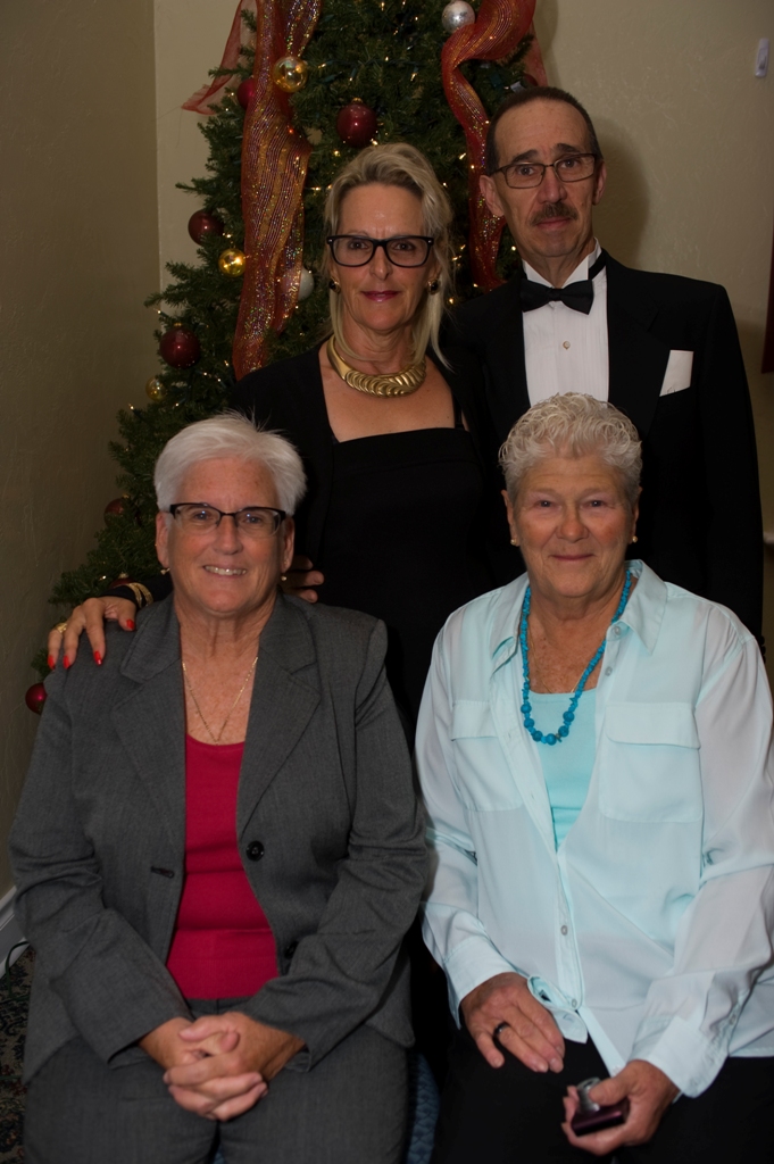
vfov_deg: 54.5
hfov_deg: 37.8
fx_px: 1131
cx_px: 387
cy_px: 582
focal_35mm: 35
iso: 200
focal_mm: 35
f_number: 5
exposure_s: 1/60
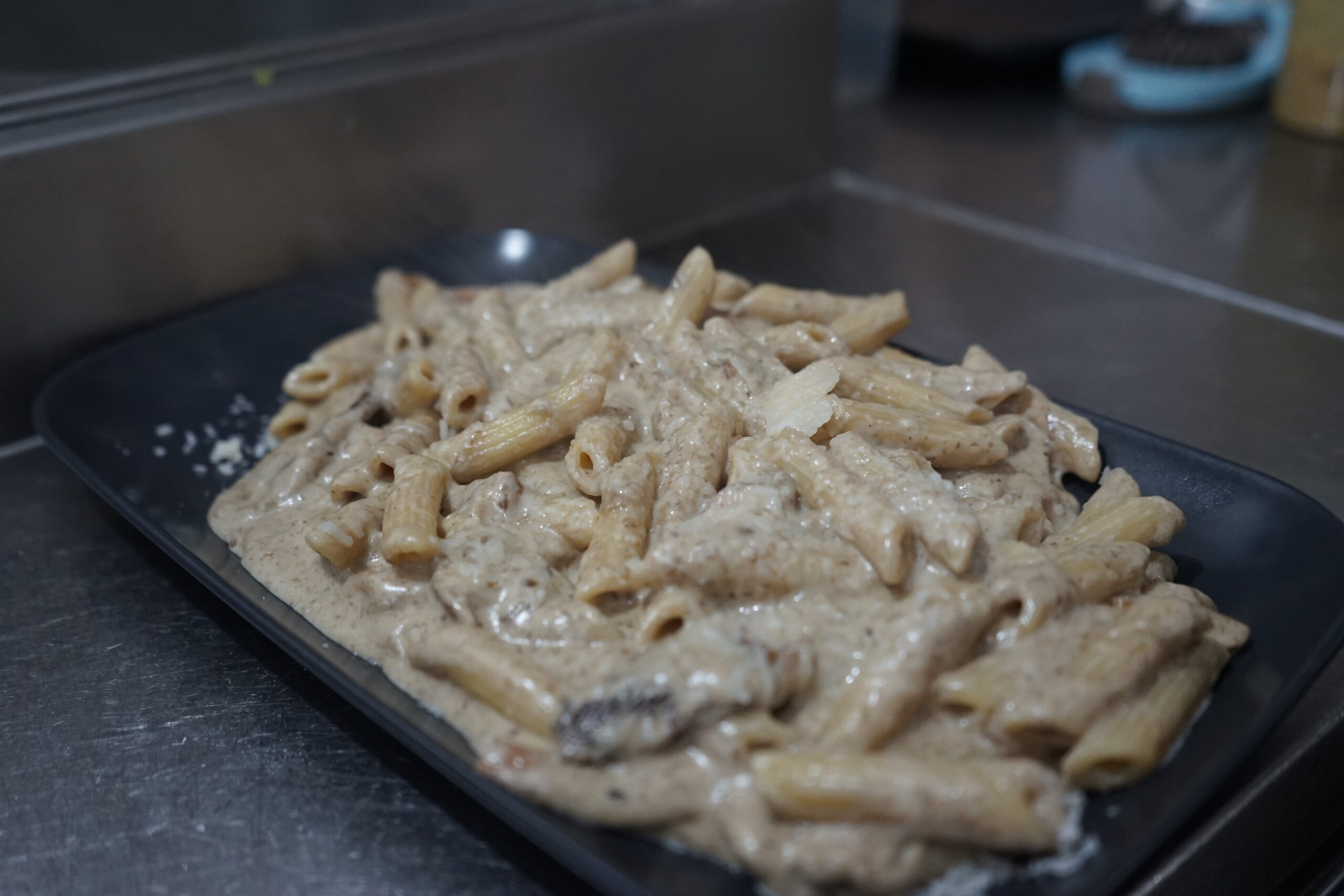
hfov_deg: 55.8
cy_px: 448
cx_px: 672
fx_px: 1269
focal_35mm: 34
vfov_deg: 38.9
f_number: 4
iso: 1600
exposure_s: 1/60
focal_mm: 34
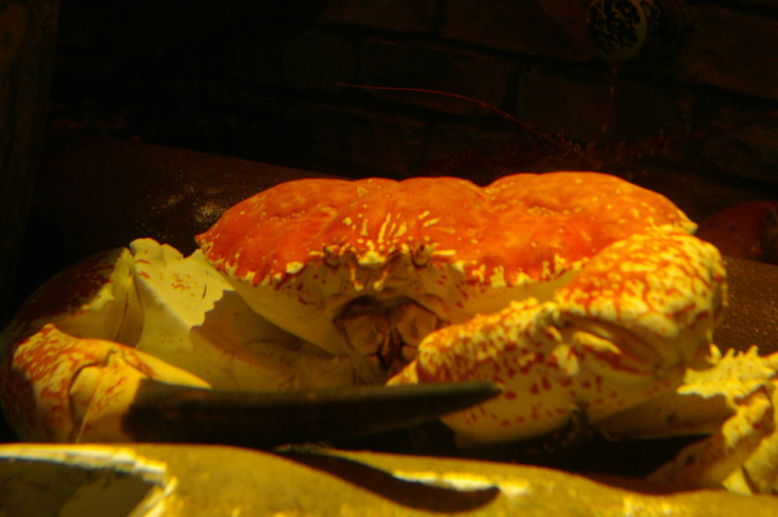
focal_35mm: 50
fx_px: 1069
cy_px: 258
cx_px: 389
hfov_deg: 40.0
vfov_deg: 27.2
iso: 400
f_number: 5.6
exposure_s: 1
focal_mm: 33
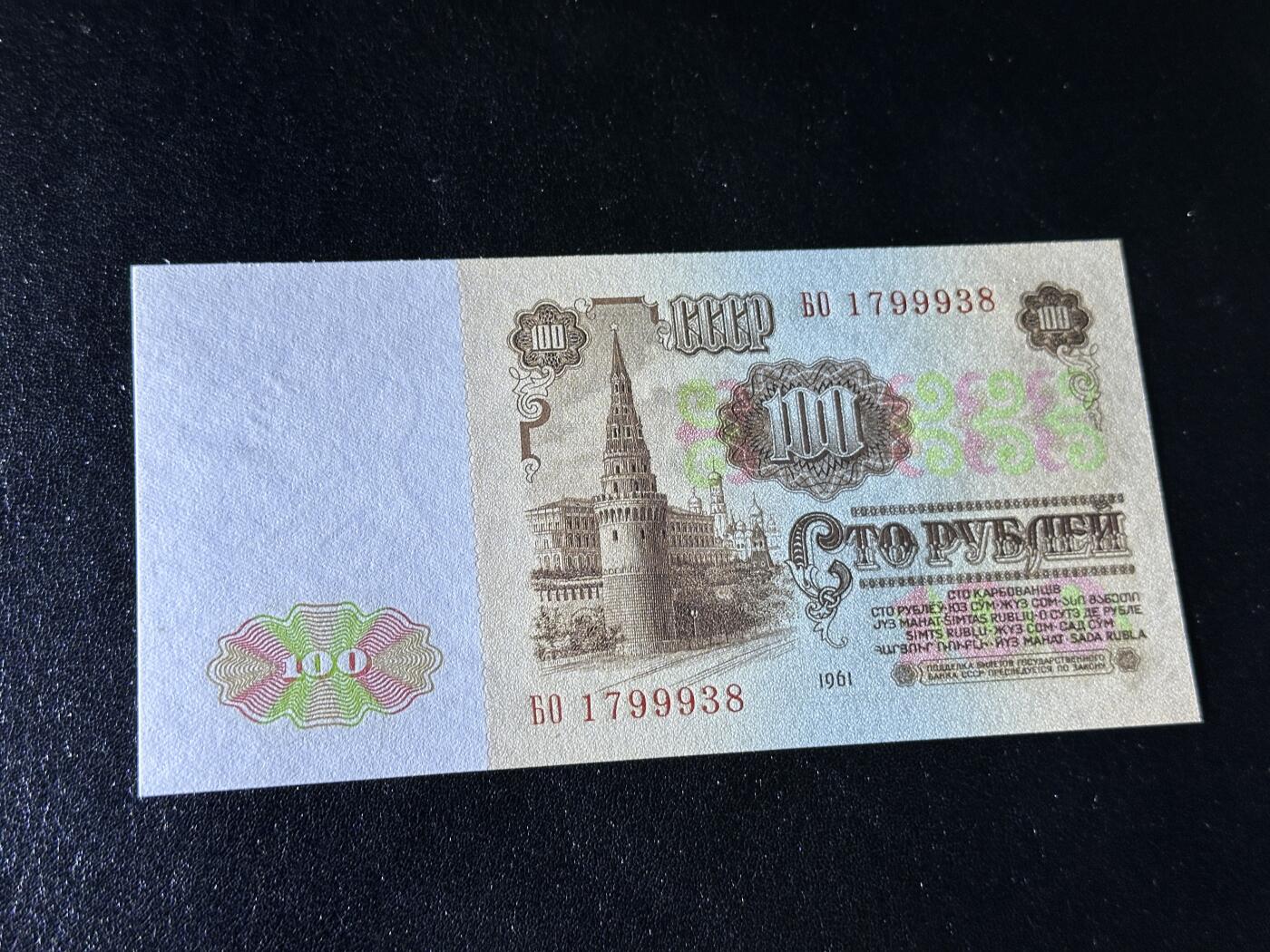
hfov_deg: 39.7
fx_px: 1761
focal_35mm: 48
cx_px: 635
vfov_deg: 30.3
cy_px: 476
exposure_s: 1/50
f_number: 1.78
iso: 50
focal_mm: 6.86
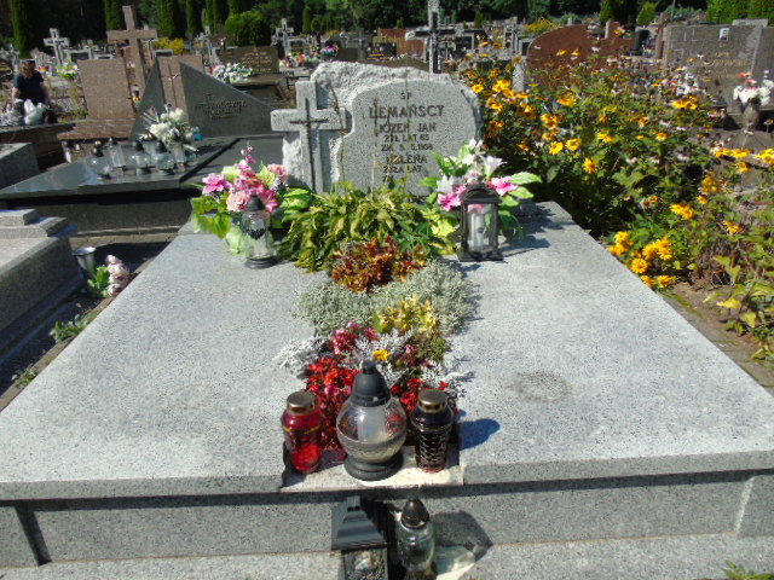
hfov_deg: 69.4
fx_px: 559
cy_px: 290
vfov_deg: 54.9
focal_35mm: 25
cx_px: 387
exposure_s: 1/1000
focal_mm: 4.4
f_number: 3.4
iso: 80
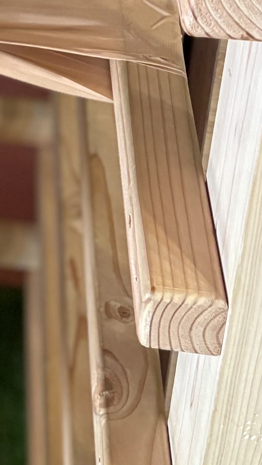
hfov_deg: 10.1
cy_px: -233
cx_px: -268
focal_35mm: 111
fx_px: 1371
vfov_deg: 17.4
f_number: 1.6
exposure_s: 1/60
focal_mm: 5.96
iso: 320
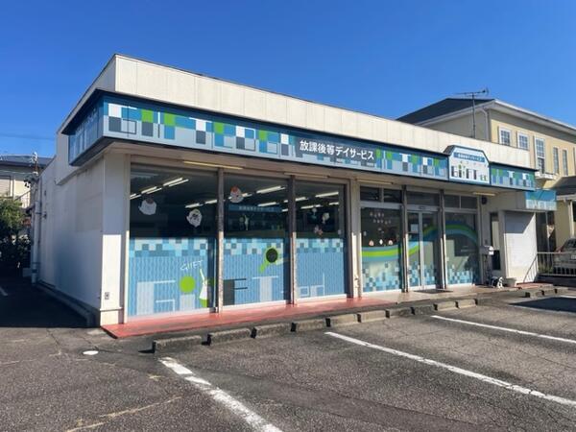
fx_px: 433
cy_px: 216
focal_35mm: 26
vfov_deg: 53.1
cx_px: 288
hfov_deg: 67.3
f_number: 1.6
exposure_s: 1/4464
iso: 32
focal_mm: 4.2
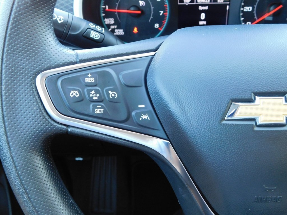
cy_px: 108
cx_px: 144
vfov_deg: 39.7
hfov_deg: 51.4
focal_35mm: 36
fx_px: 298
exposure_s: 1/30
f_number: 3.5
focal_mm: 6.3
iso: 320
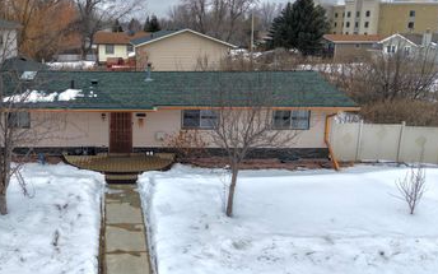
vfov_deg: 34.3
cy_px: 106
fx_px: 442
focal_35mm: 37
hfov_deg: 51.0
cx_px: 122
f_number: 1.8
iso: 100
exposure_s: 1/725
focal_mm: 8.67
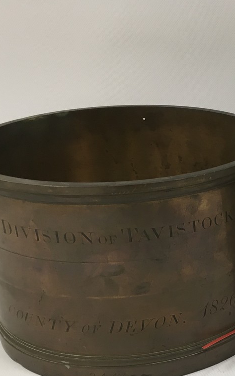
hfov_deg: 18.5
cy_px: 287
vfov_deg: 30.9
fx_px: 666
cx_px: 312
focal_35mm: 65
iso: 64
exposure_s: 1/33
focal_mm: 4.15
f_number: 2.2
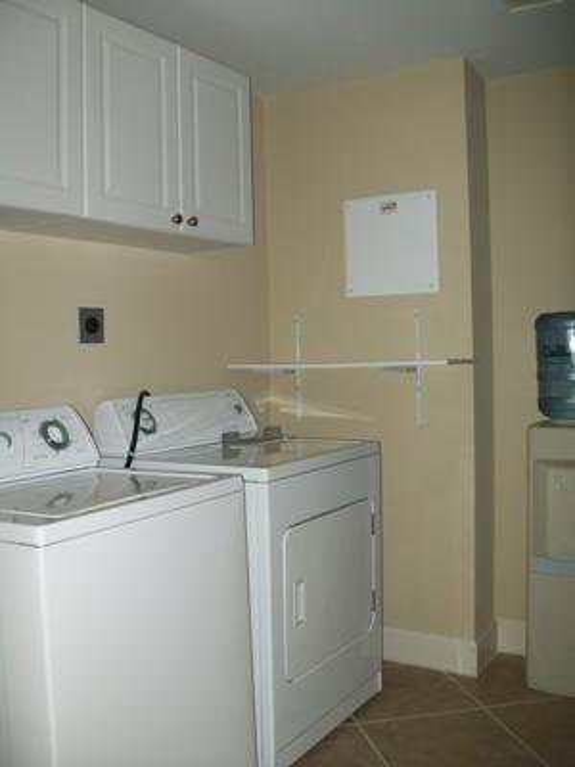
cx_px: 288
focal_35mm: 36
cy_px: 384
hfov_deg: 39.7
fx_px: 797
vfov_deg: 51.4
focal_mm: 6
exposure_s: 1/60
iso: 64
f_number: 2.7
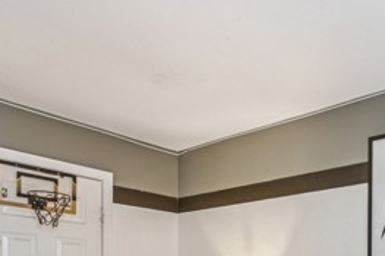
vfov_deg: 29.6
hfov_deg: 45.3
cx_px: 328
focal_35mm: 40
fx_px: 425
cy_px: 294
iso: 100
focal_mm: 16.3
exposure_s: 1.3
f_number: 13
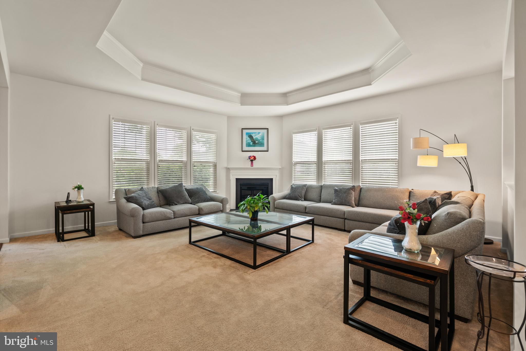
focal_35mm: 15
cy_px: 176
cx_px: 263
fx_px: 219
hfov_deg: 100.4
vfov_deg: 77.3
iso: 100
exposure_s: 1/1.25
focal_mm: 10
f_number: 8
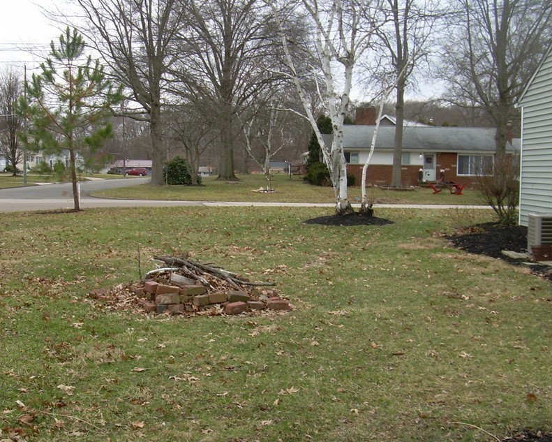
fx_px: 784
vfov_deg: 31.4
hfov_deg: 38.7
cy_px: 251
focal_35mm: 48
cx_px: 229
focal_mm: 6.3
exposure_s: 1/115
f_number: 4.6
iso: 50
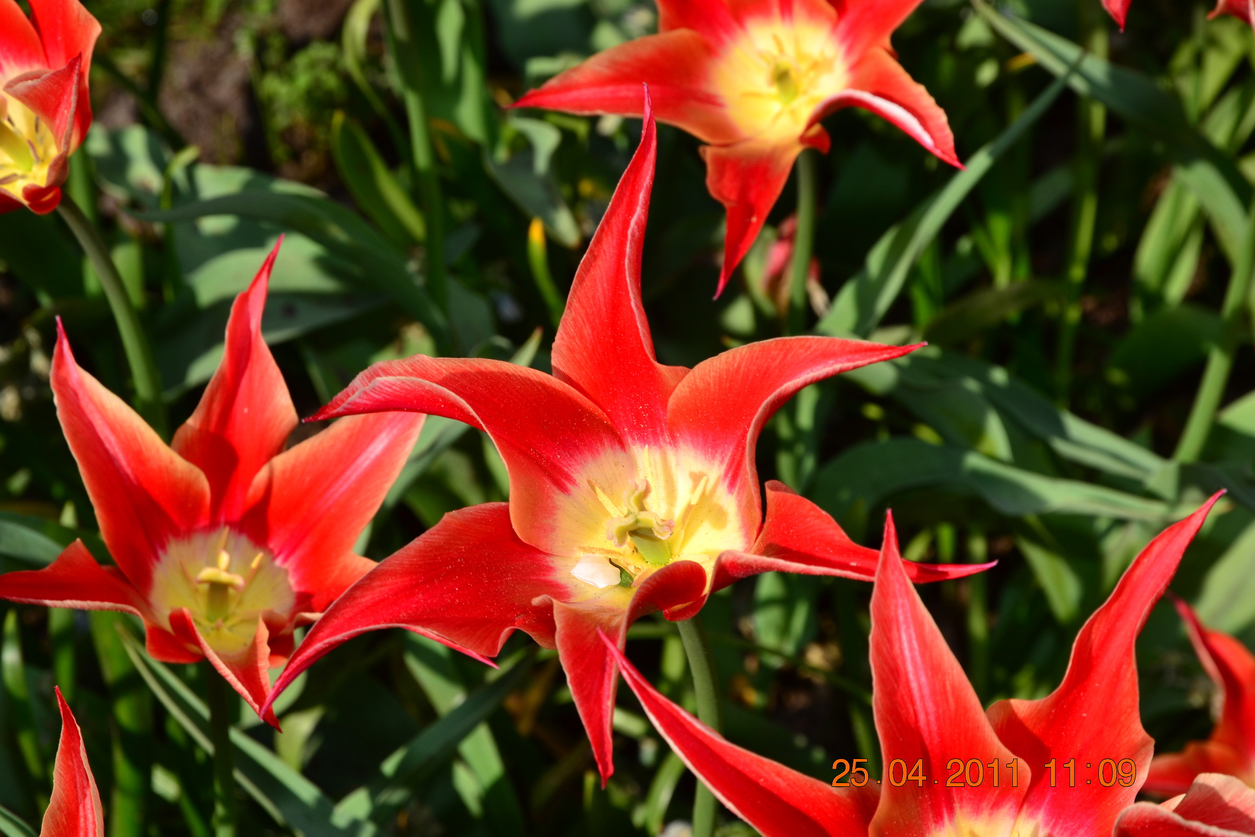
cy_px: 418
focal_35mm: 108
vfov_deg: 12.7
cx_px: 628
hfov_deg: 18.9
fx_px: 3765
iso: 100
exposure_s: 1/125
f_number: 11
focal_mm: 72
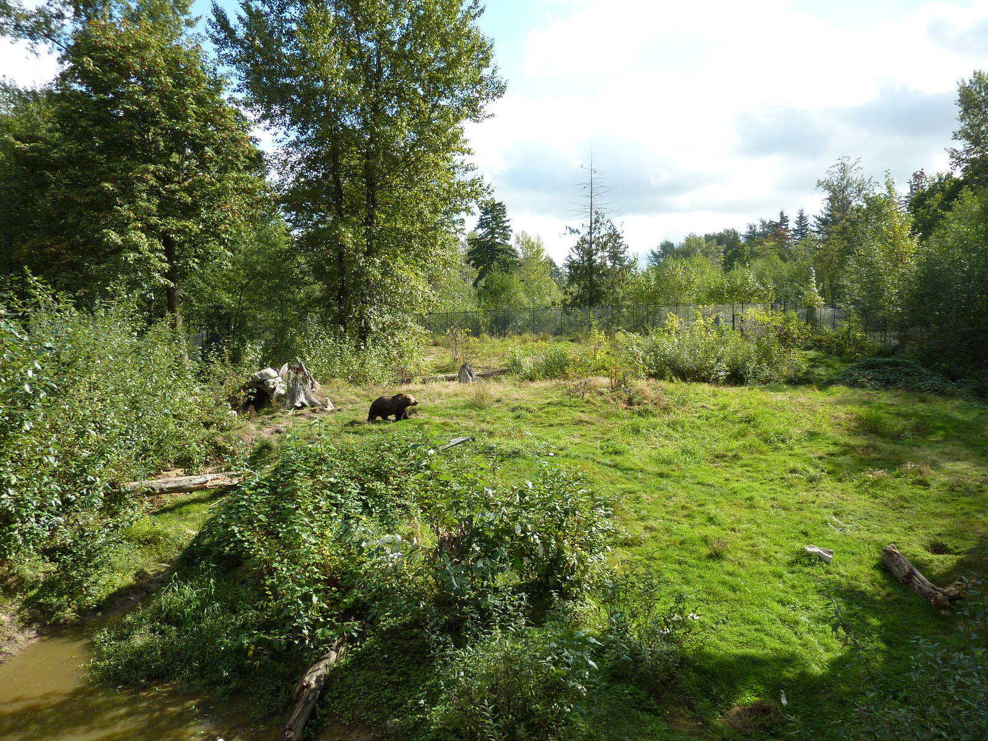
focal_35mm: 25
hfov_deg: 69.4
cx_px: 494
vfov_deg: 54.9
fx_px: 714
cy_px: 370
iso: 100
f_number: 3.3
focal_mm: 4.1
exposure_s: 1/500
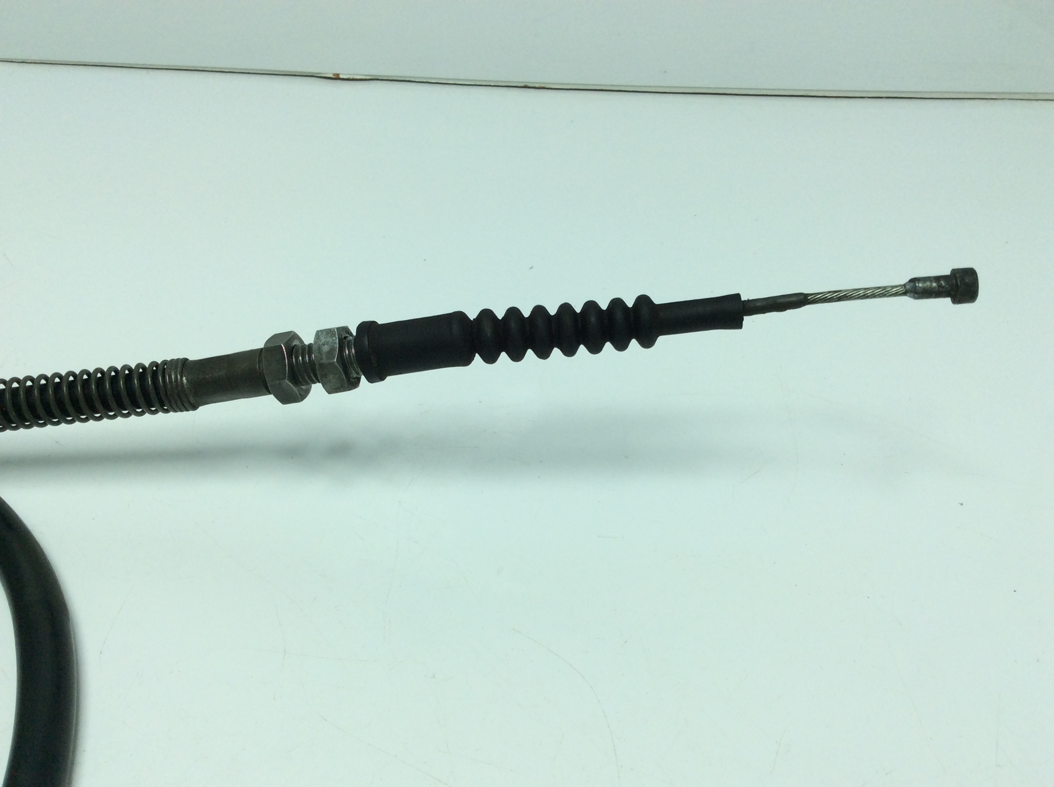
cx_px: 527
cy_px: 394
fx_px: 973
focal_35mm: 32
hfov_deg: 56.9
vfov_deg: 44.1
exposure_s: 1/622
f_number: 2.4
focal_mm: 3.3
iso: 32
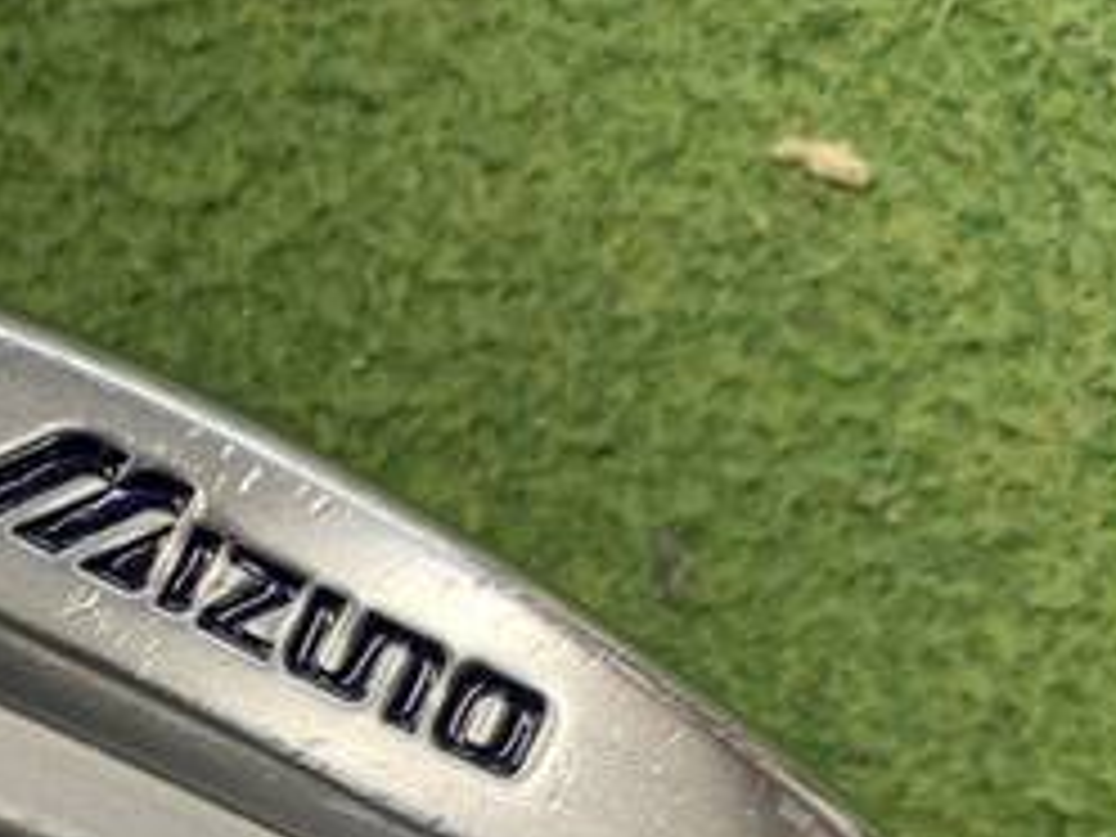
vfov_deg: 20.4
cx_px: 27
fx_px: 2160
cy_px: 1030
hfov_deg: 27.5
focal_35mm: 67
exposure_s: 1/60
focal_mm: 4.25
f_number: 1.8
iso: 100
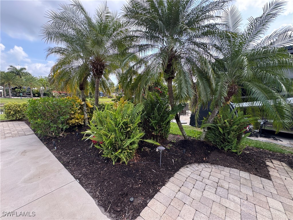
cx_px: 146
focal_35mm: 14
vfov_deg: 85.7
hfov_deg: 102.1
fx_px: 119
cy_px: 110
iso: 40
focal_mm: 2.22
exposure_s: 1/213
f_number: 2.2
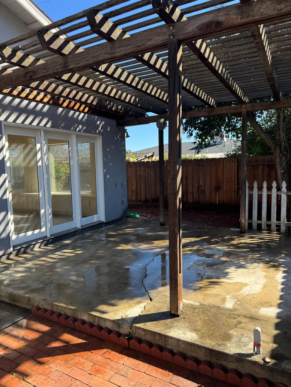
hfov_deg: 56.8
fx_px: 269
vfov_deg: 71.6
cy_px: 194
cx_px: 146
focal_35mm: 24
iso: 80
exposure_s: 1/966
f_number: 1.78
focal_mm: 6.76
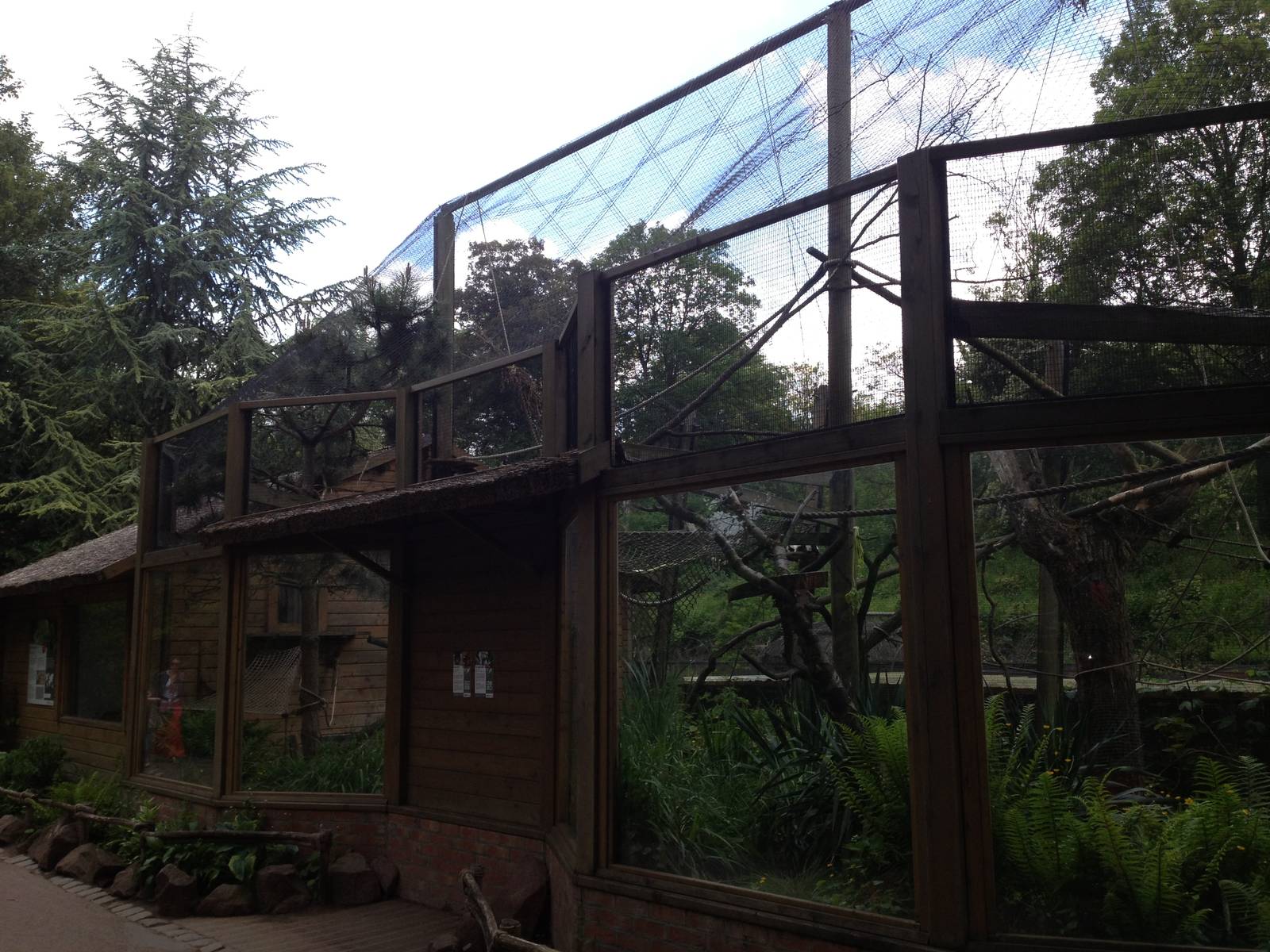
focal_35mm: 35
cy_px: 476
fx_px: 1284
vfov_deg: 40.7
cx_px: 635
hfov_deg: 52.6
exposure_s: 1/487
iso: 50
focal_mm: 4.28
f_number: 2.4
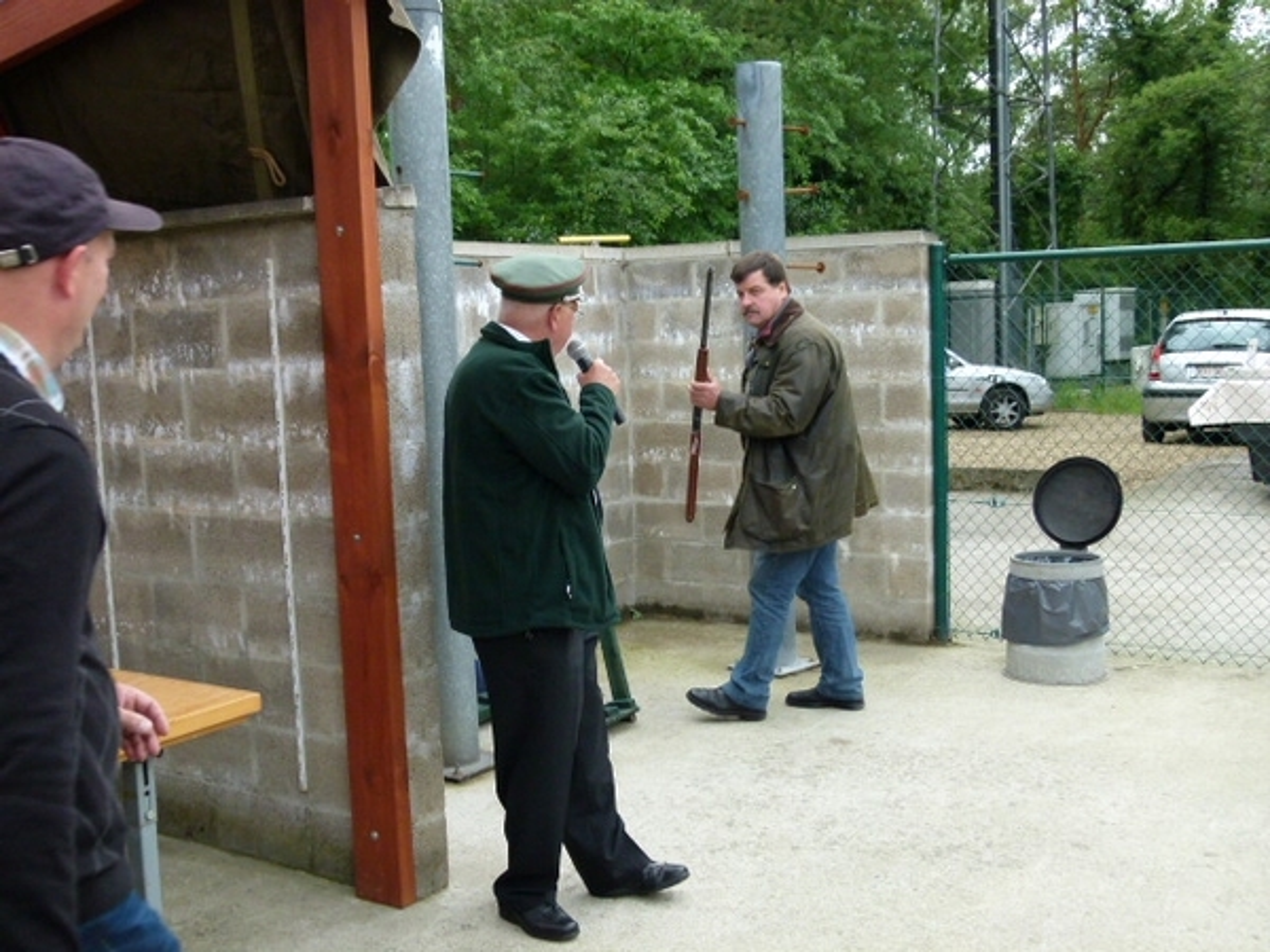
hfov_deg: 47.9
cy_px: 476
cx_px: 635
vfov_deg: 36.8
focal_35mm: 39
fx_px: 1431
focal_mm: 7
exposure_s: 1/250
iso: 200
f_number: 3.1
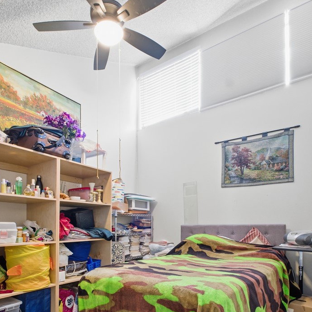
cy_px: 214
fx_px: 204
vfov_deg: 72.0
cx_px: 157
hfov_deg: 74.8
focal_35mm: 20
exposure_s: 1/3.33
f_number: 9
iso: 800
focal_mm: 10
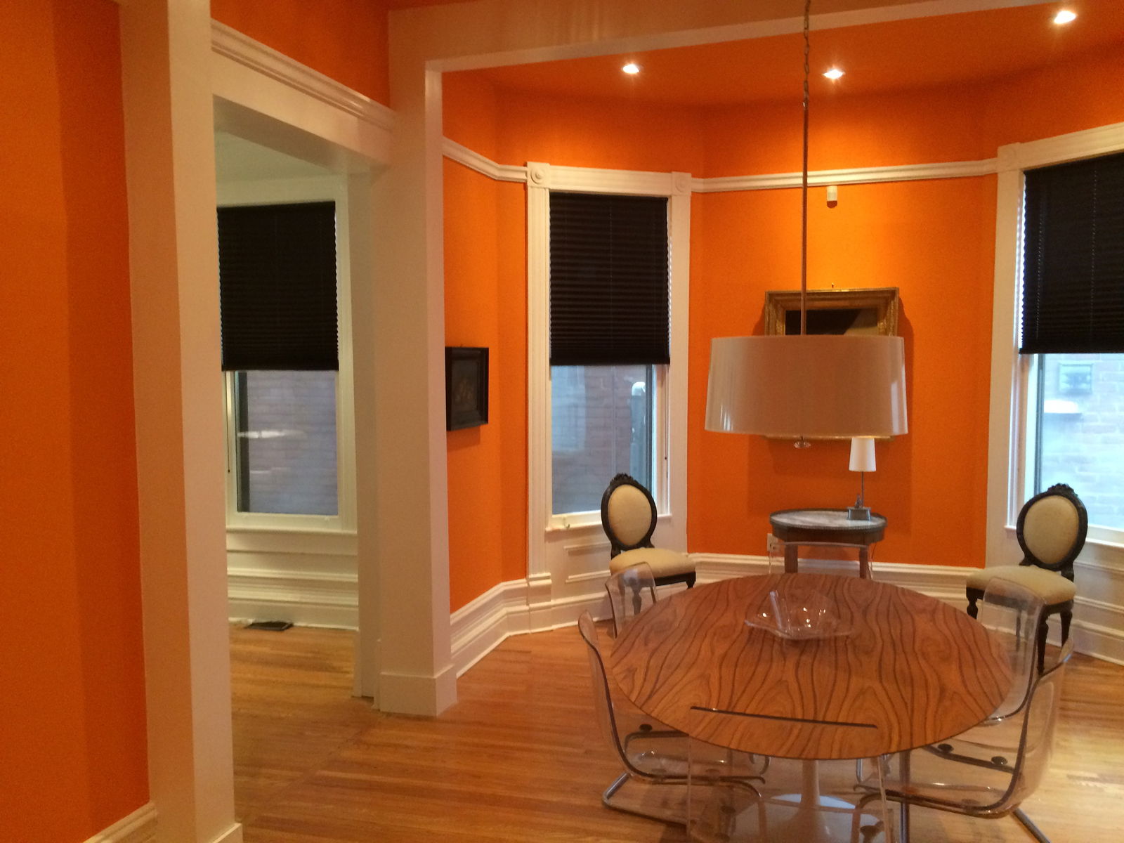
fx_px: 942
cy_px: 422
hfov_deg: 61.7
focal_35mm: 29
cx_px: 562
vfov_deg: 48.2
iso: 200
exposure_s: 1/30
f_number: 2.2
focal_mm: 4.15
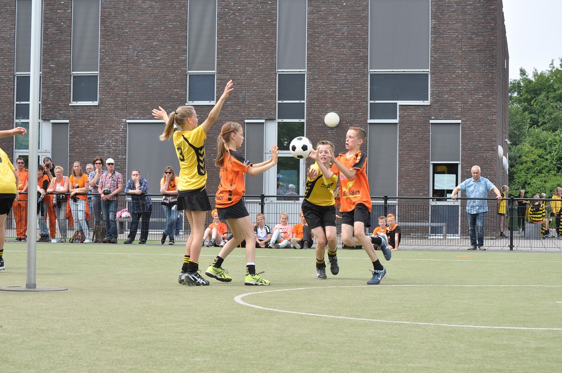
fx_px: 1286
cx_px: 281
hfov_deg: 24.6
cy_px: 186
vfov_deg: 16.5
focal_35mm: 82
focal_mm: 55
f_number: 10
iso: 400
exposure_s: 1/400
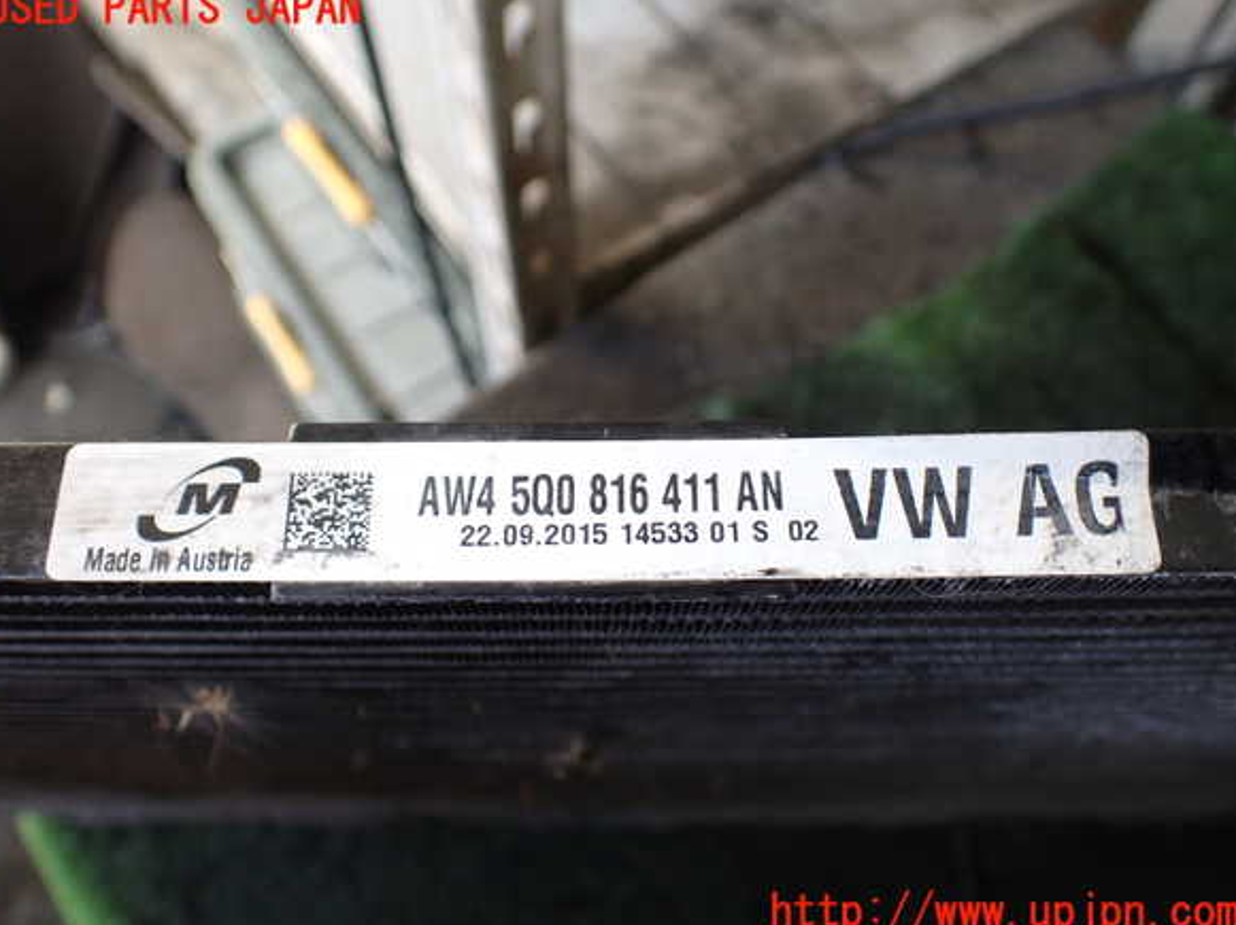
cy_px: 461
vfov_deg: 45.4
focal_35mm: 31
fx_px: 1106
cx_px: 613
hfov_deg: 58.4
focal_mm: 5.4
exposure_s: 1/125
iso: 200
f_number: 2.3
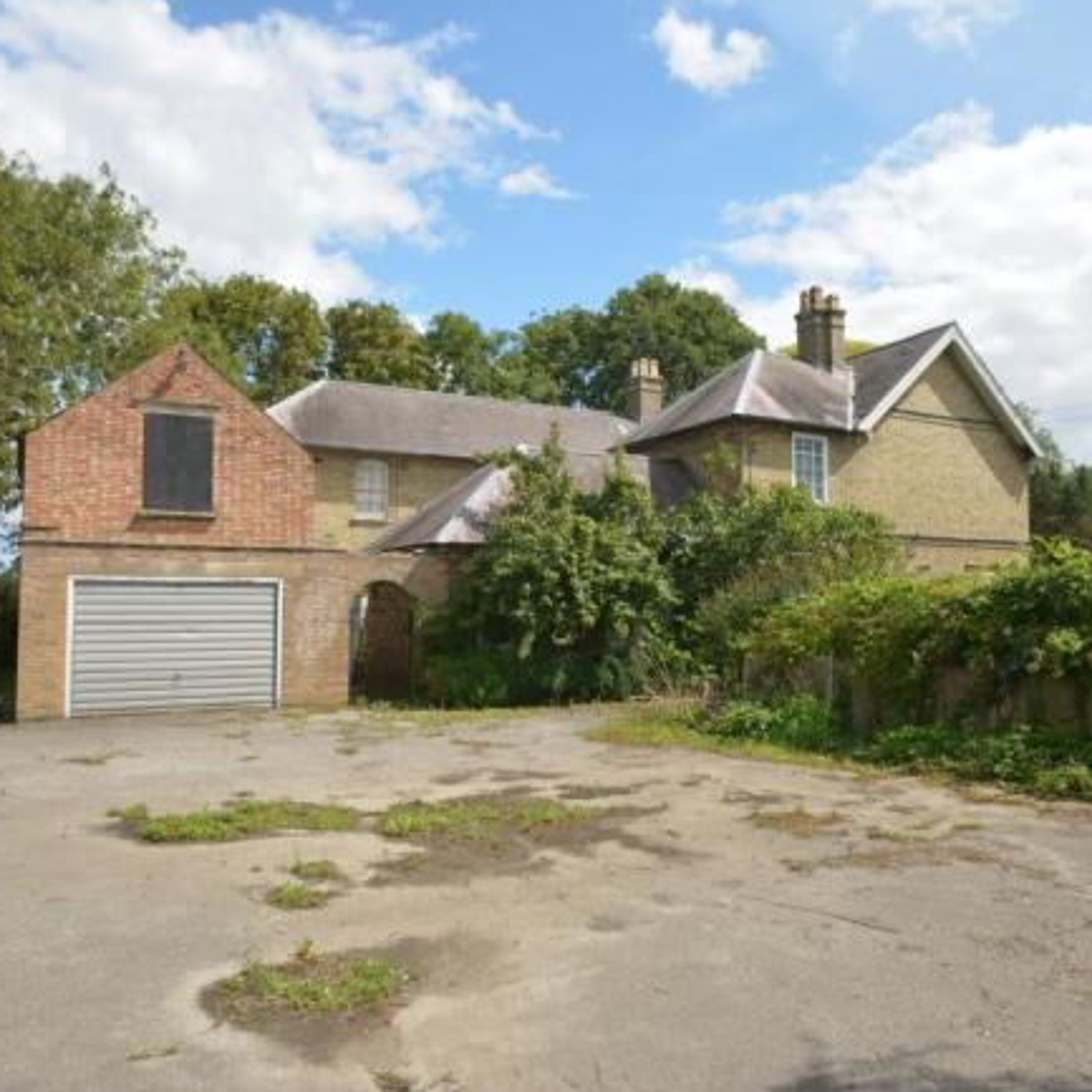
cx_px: 670
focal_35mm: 27
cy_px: 543
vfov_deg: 59.1
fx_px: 964
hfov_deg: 58.5
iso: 100
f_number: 9
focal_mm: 14
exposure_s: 1/200
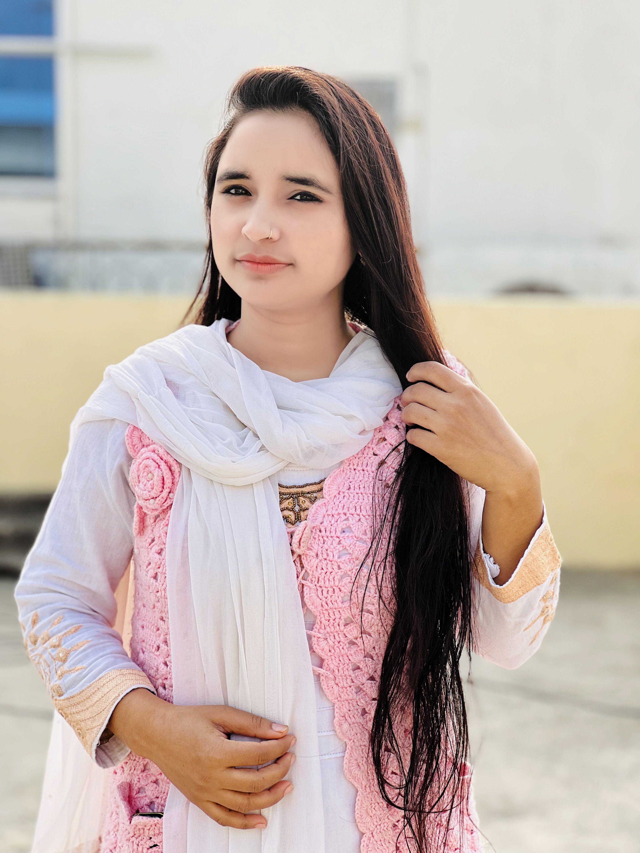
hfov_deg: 19.1
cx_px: 320
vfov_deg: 25.3
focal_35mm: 77
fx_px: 1898
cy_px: 426
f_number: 2.8
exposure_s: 1/184
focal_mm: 9
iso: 25
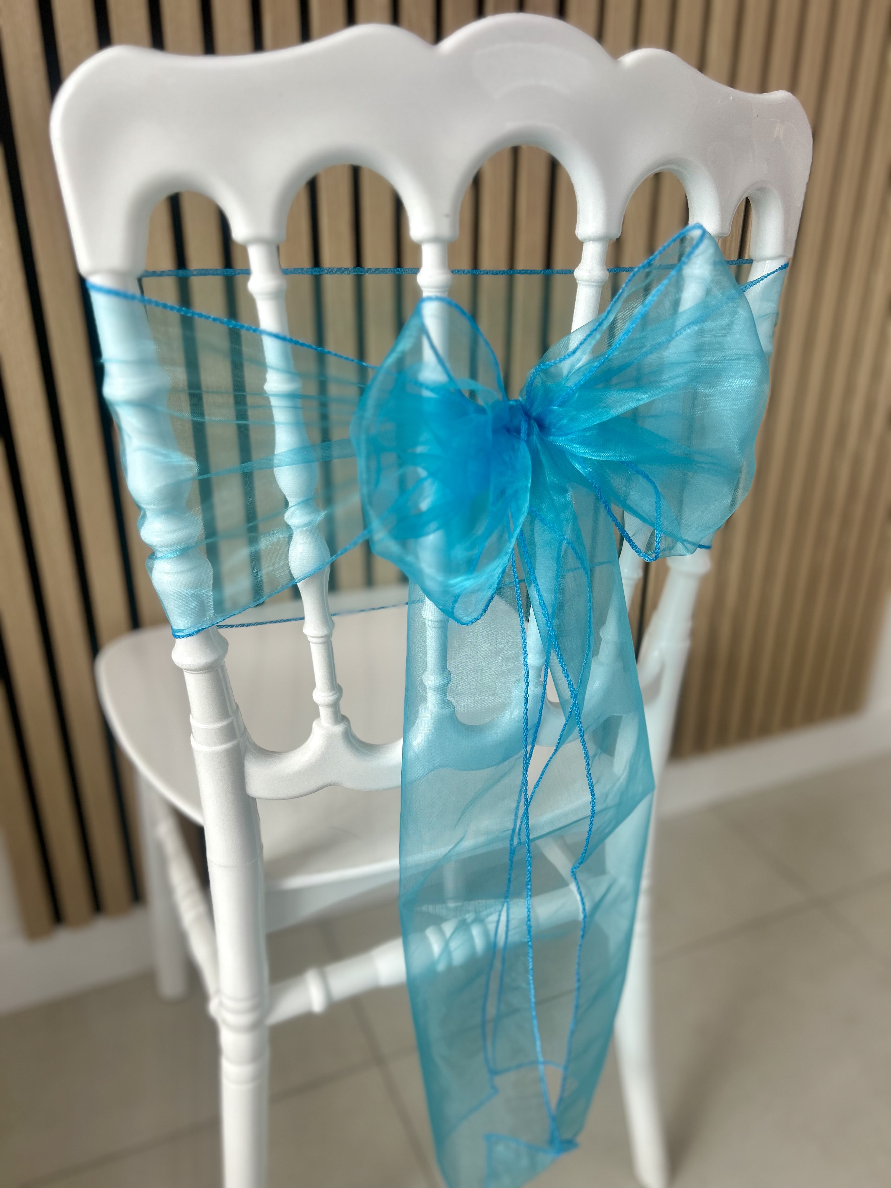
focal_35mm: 26
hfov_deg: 53.1
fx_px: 892
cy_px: 594
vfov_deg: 67.3
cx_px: 446
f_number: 1.5
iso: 50
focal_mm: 5.7
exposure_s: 1/581
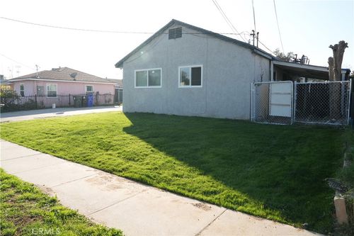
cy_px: 118
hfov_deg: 73.8
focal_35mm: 24
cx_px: 177
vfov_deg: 53.1
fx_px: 236
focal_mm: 24
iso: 1600
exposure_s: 1/1000
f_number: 10
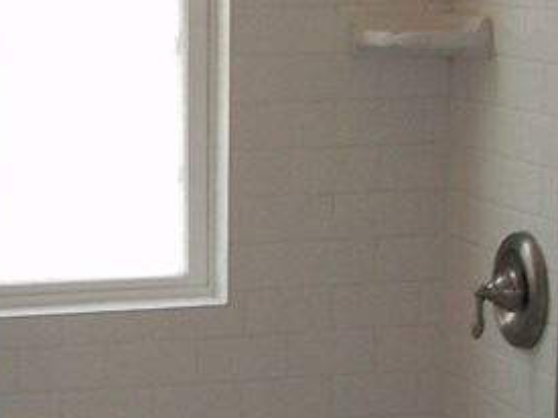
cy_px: 455
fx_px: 2159
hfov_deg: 14.4
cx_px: -53
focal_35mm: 134
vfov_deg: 10.9
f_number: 3.1
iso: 80
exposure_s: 1/30
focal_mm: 6.5
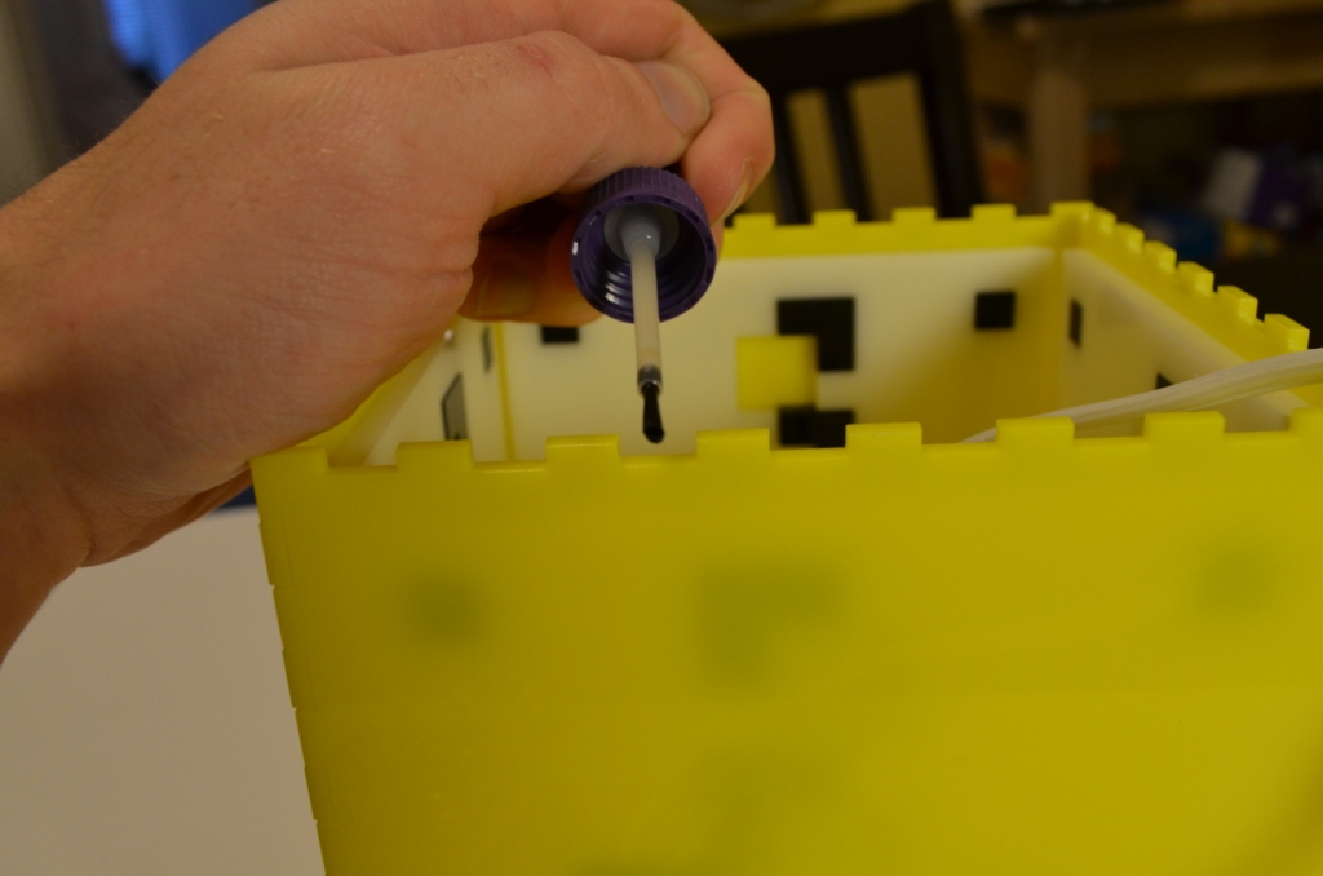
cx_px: 662
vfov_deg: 36.7
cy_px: 438
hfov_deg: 53.2
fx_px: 1320
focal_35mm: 36
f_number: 7.1
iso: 800
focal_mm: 24
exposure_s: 1/30
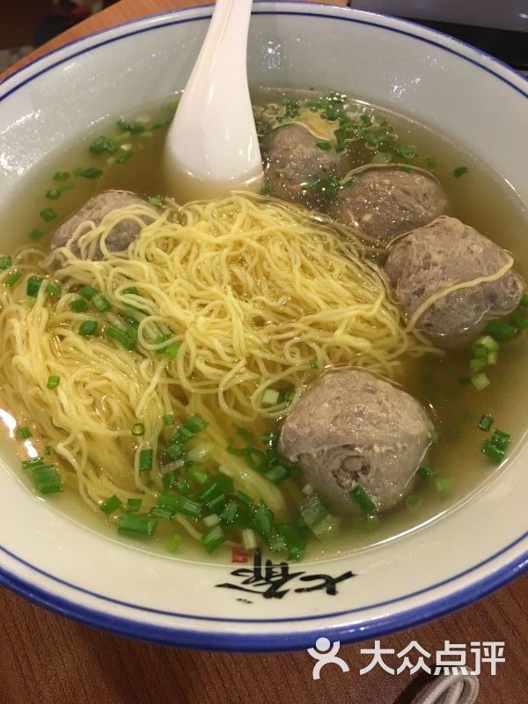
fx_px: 590
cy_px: 352
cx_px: 264
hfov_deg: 48.2
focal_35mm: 29
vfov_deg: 61.7
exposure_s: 1/25
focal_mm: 4.15
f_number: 2.2
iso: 200
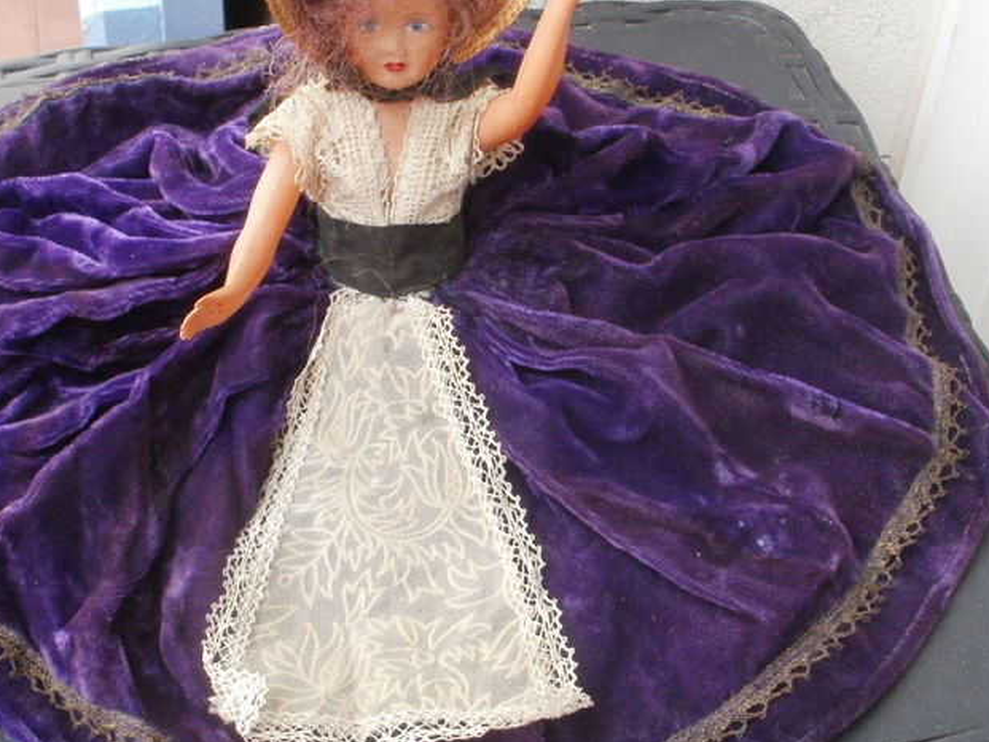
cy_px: 341
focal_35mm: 58
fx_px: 1657
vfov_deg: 25.2
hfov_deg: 33.2
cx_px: 428
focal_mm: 6.3
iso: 400
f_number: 5.6
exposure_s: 1/80
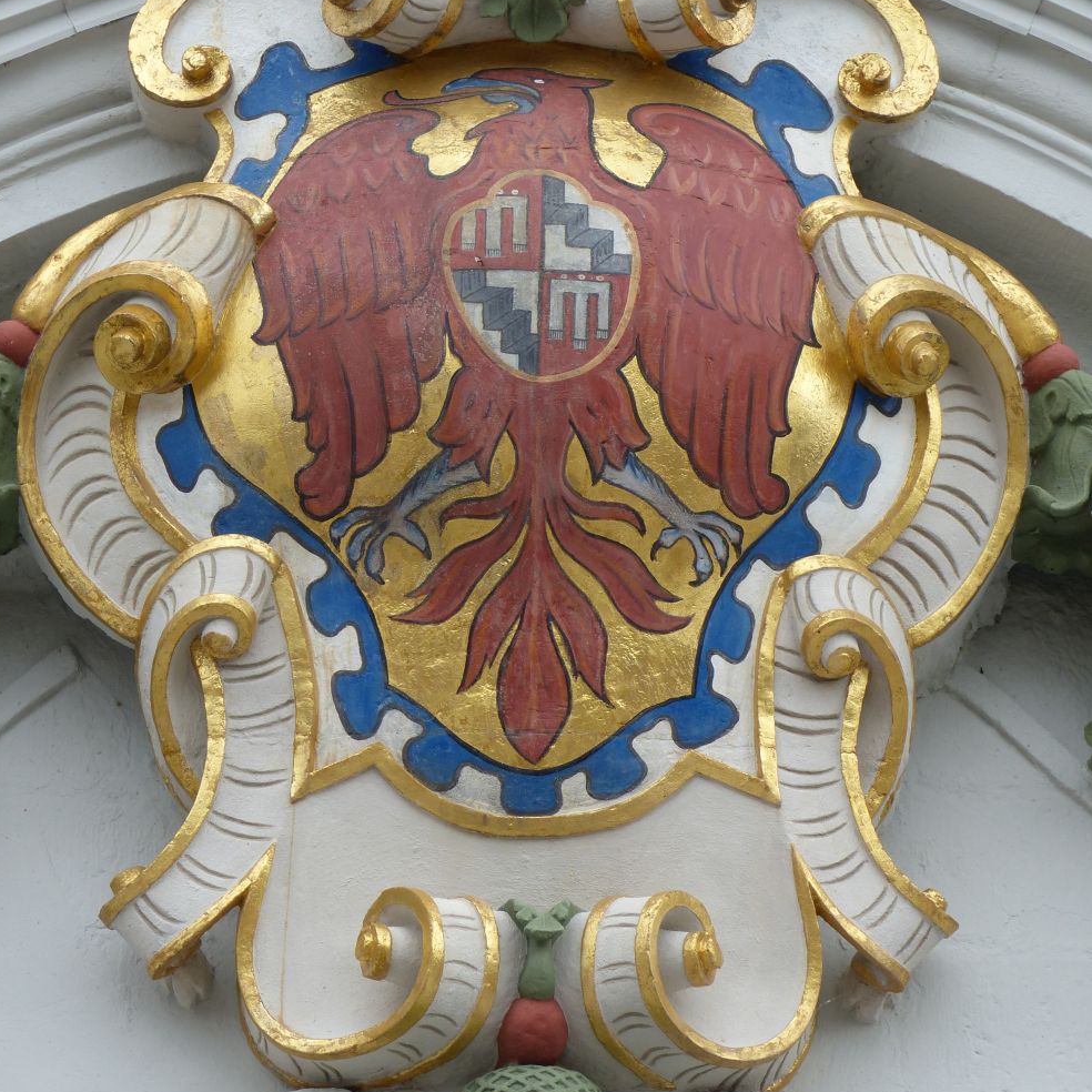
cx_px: 544
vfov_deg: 8.8
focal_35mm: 198
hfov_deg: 8.8
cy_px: 385
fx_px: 7067
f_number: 4
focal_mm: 30.1
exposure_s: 1/320
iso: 100
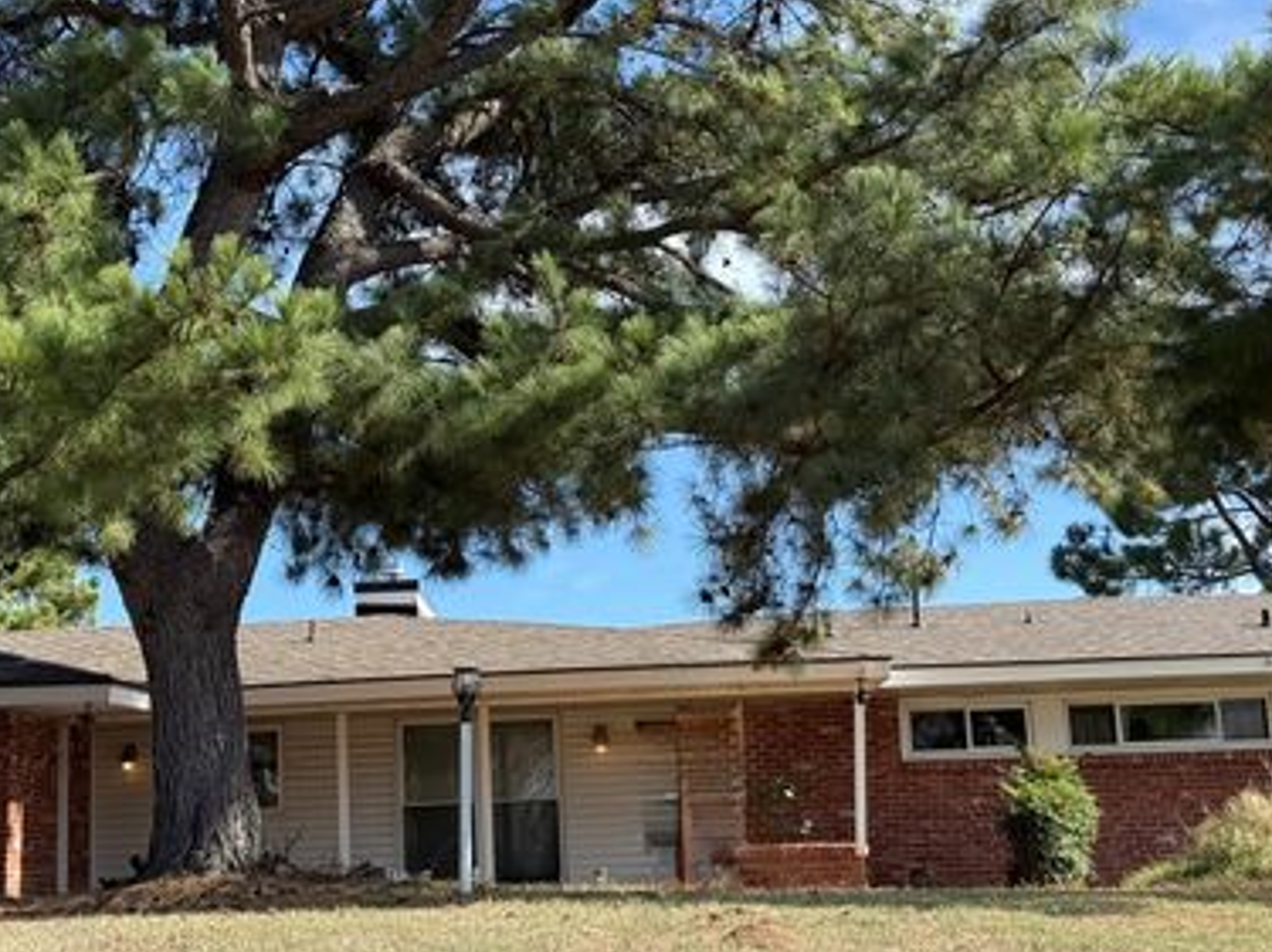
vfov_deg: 22.9
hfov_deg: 30.2
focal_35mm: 64
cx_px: 482
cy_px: 401
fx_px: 2351
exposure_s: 1/1931
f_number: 1.78
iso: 100
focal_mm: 6.76
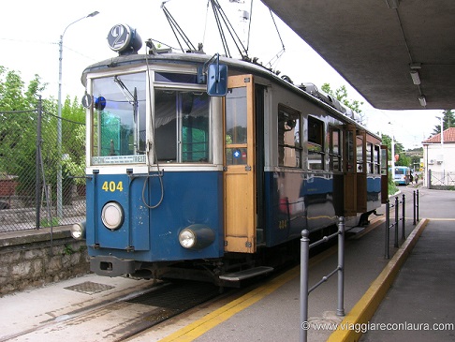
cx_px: 228
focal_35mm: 34
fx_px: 447
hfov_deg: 53.9
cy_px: 171
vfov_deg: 41.8
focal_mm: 5.7
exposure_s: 1/18.4
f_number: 4.9
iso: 50
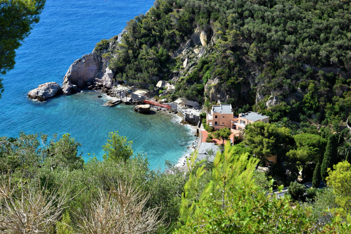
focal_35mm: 78
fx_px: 760
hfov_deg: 26.0
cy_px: 117
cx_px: 176
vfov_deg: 17.5
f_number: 9
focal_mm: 52
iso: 400
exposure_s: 1/160
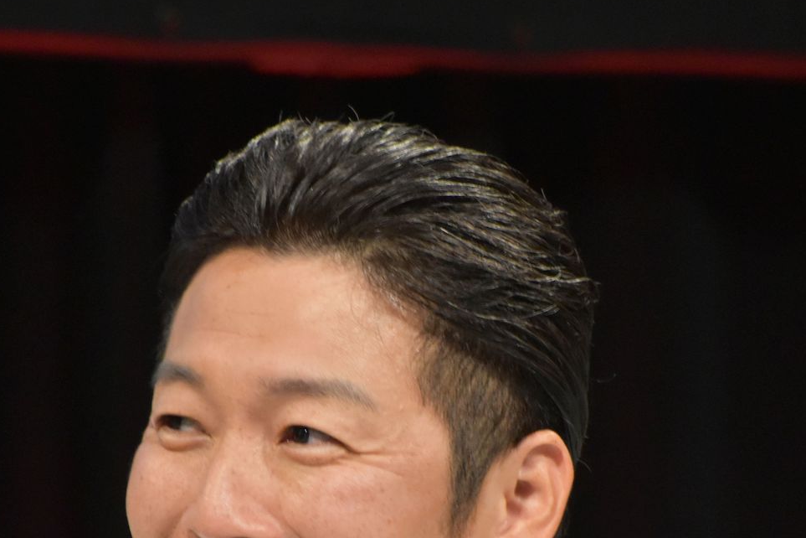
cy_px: 484
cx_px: 380
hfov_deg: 2.3
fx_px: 20081
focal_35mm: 897
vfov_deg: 1.5
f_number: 6.3
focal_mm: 300
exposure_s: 1/125
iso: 2800
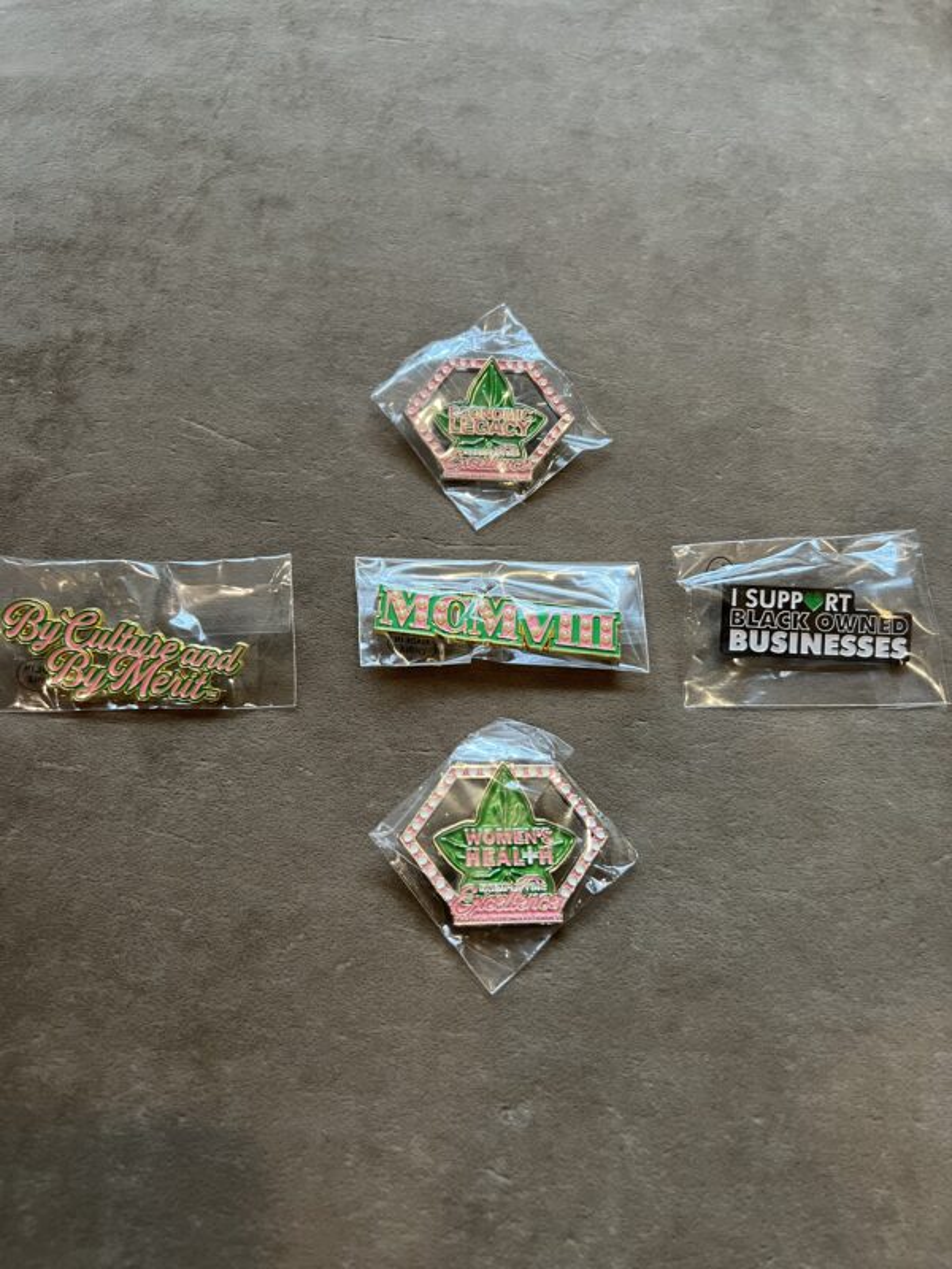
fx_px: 953
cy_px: 634
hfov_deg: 53.1
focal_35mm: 26
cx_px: 476
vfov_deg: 67.3
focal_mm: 5.7
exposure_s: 1/60
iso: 160
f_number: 1.5
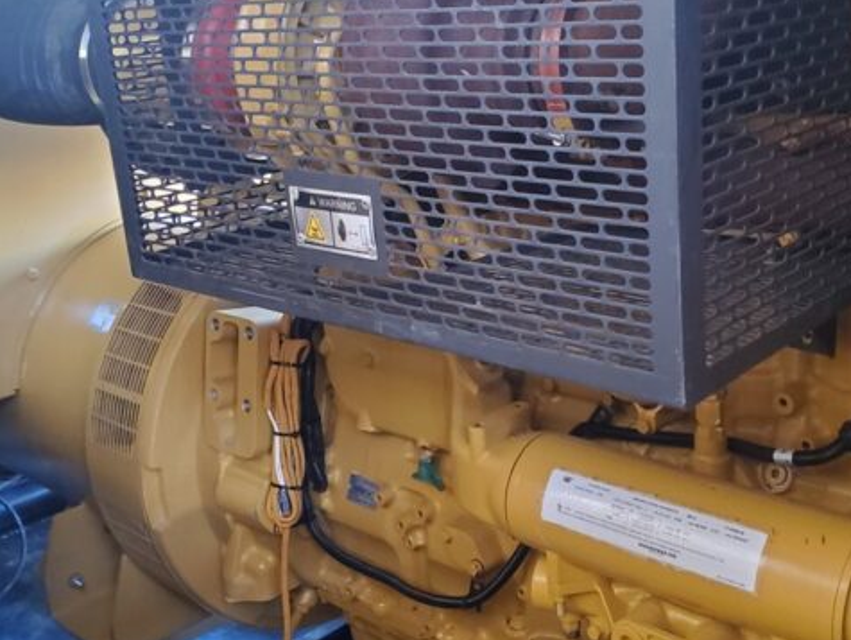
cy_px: 276
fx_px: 1033
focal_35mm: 42
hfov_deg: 44.5
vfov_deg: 34.3
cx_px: 514
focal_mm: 4.3
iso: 640
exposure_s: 1/33
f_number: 1.5
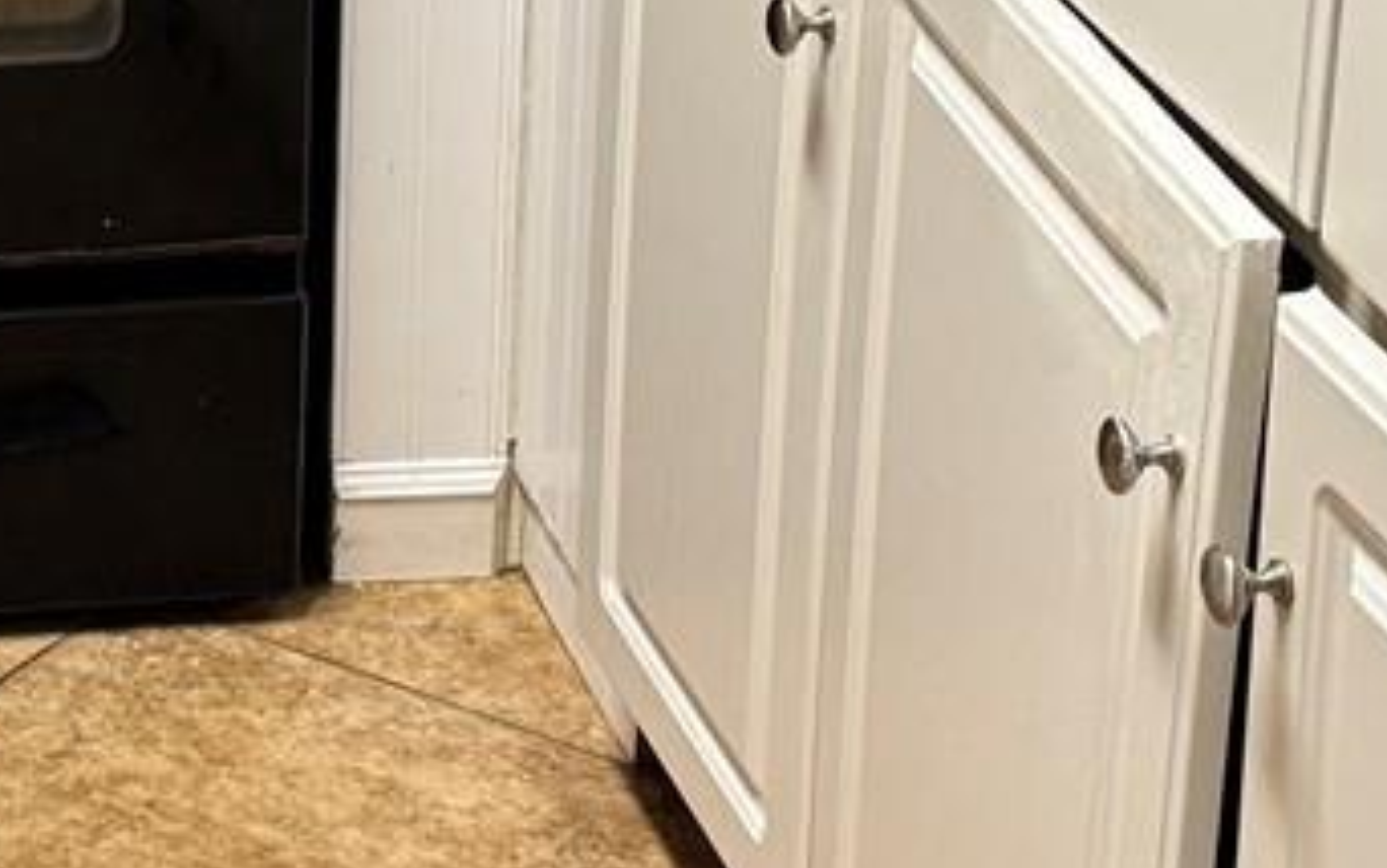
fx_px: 4500
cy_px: -183
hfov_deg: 16.6
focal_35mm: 119
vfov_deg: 10.8
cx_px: -385
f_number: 1.78
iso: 250
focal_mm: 6.76
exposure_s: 1/60
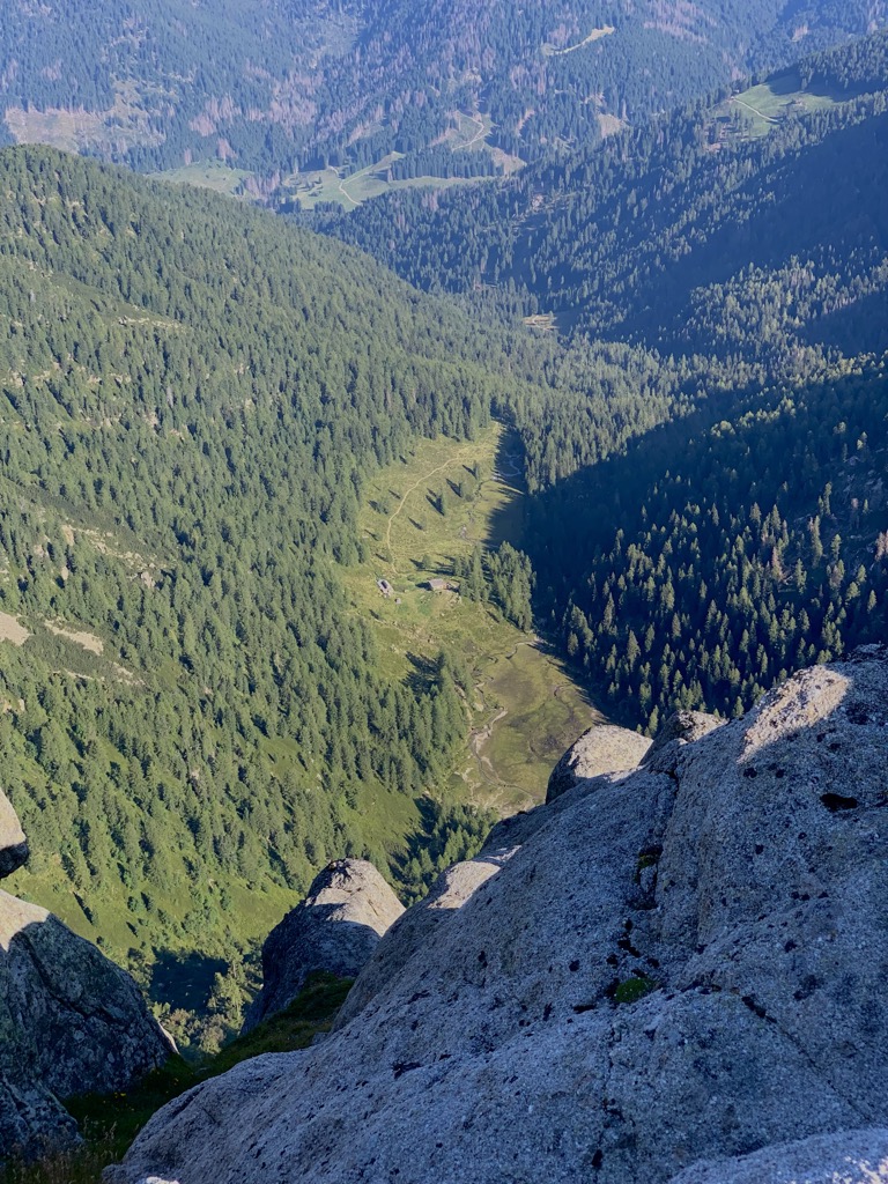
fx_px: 1779
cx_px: 444
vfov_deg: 36.8
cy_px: 592
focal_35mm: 52
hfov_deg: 28.0
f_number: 2.4
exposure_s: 1/338
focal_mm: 6
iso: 16
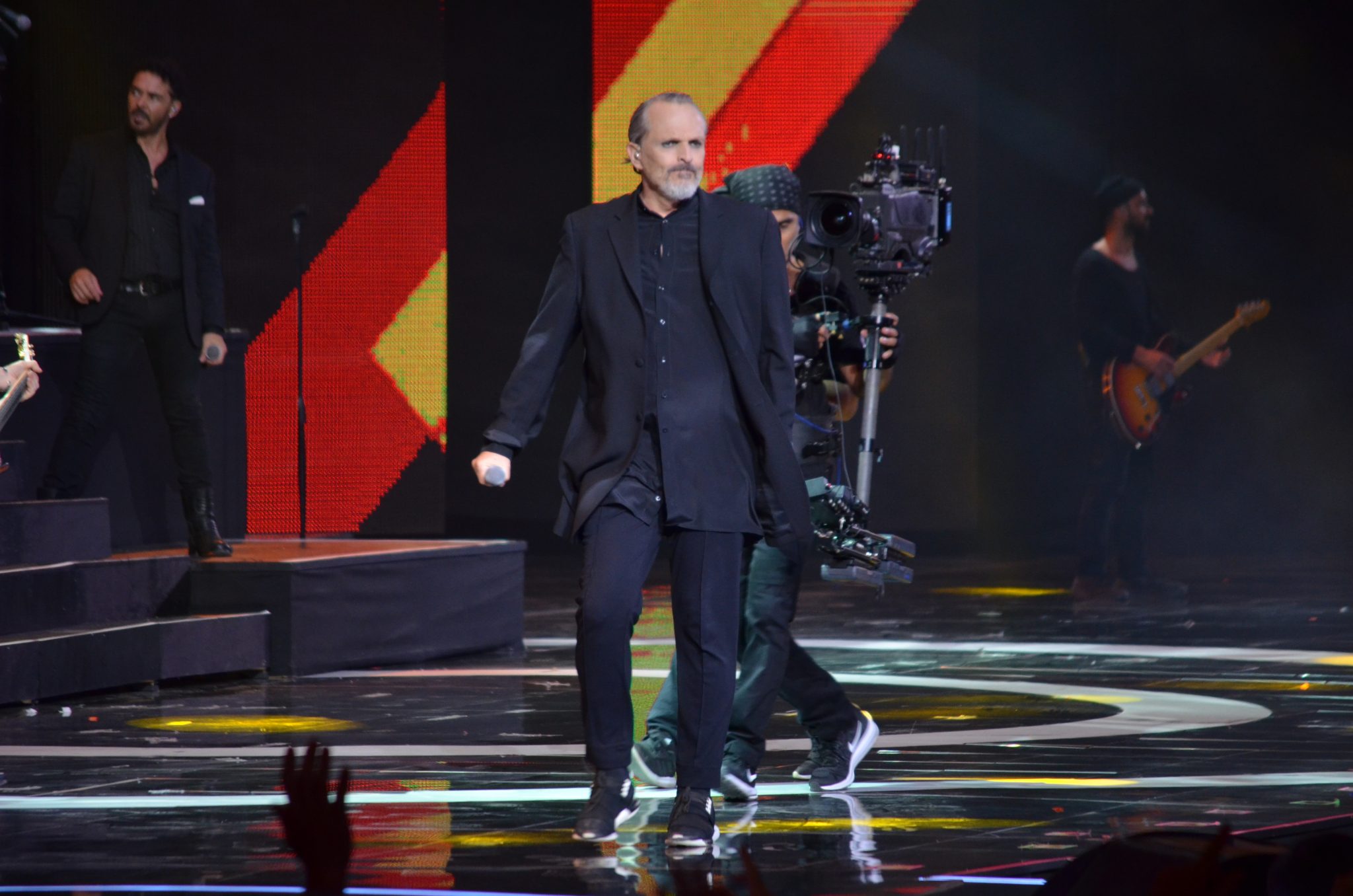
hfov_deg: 8.3
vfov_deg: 5.5
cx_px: 676
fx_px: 9282
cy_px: 448
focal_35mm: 248
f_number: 5.3
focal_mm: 165
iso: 1000
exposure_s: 1/160
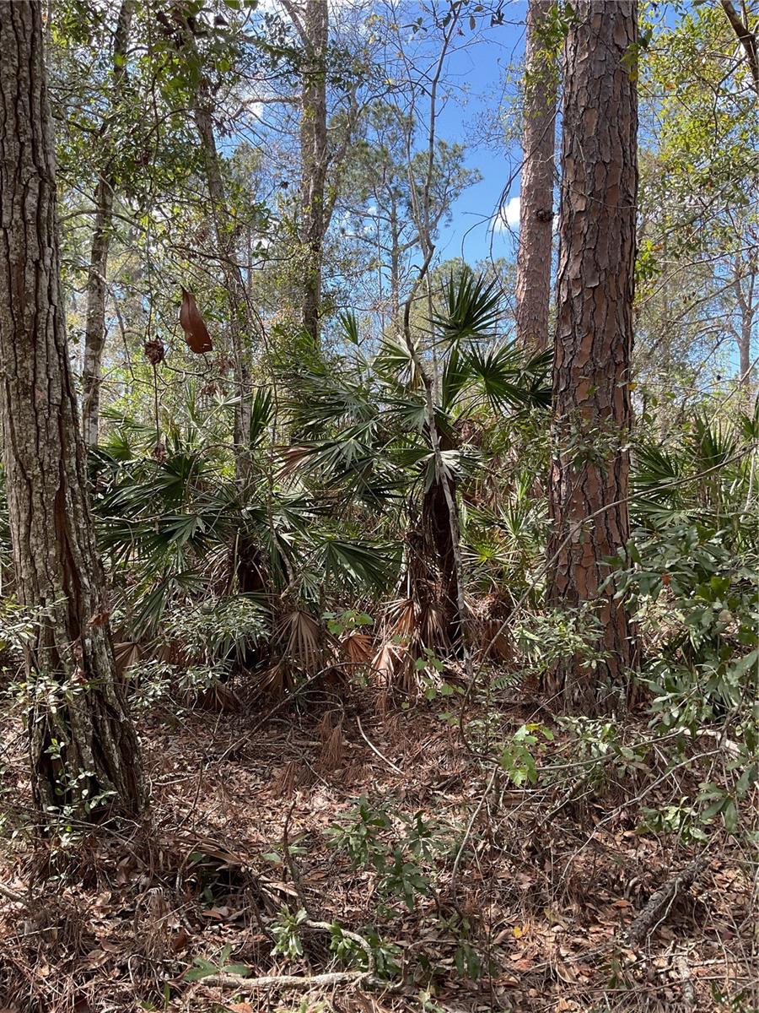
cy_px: 506
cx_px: 380
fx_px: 848
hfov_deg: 48.2
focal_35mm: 29
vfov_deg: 61.7
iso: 16
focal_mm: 3
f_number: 1.8
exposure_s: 1/226
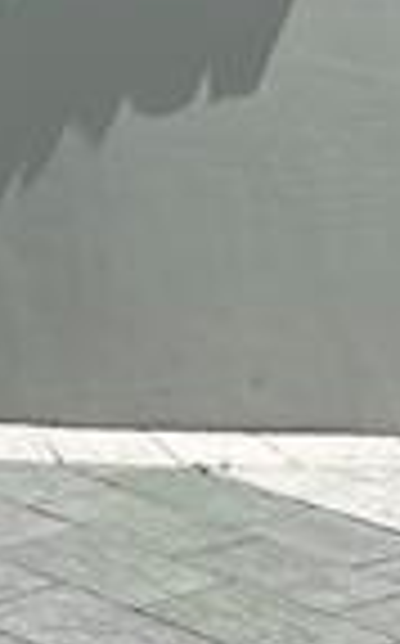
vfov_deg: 12.0
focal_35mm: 148
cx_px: -81
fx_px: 2589
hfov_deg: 8.7
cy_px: -775
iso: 32
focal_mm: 5.1
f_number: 1.6
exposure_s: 1/3344
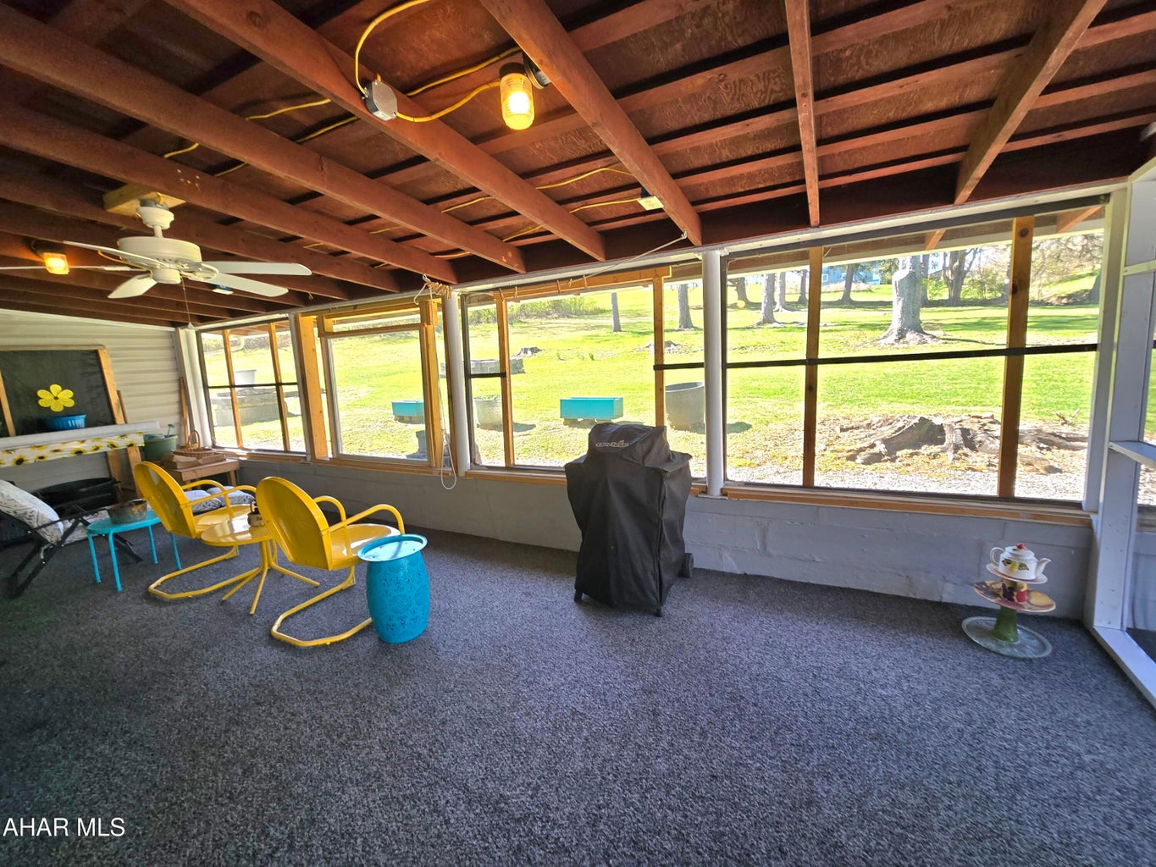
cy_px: 434
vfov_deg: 89.9
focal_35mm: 13
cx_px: 578
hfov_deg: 106.2
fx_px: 434
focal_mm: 2.2
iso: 50
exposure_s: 1/130
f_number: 2.2
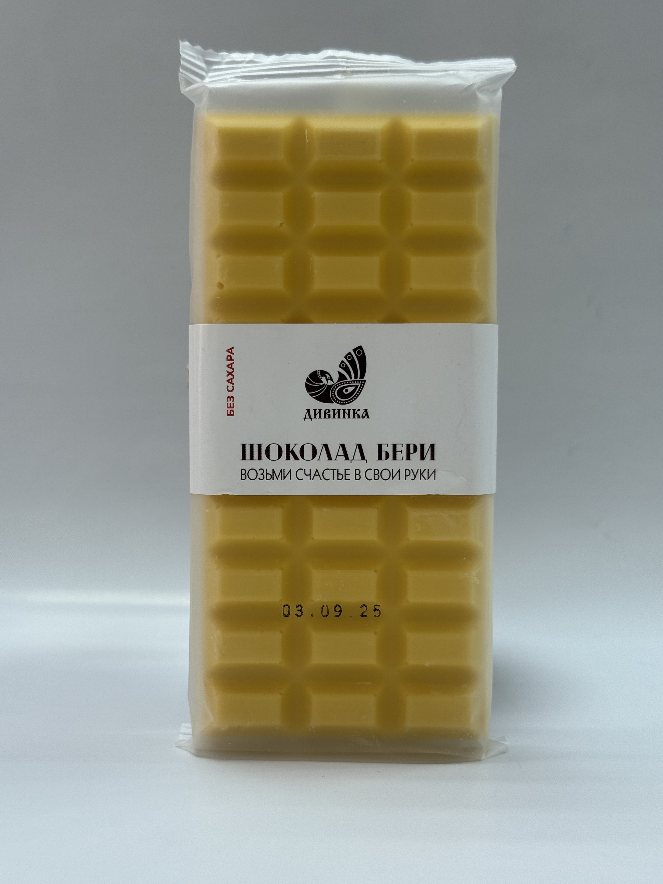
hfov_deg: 30.3
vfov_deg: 39.7
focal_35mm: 48
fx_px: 1226
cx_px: 332
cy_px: 442
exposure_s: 1/121
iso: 50
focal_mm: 6.76
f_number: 1.78
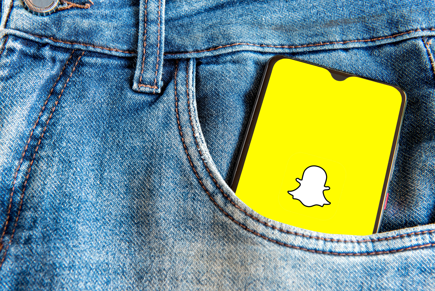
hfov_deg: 34.5
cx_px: 218
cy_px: 146
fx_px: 701
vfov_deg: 23.4
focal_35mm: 58
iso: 200
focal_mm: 58
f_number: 9
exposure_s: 1/15
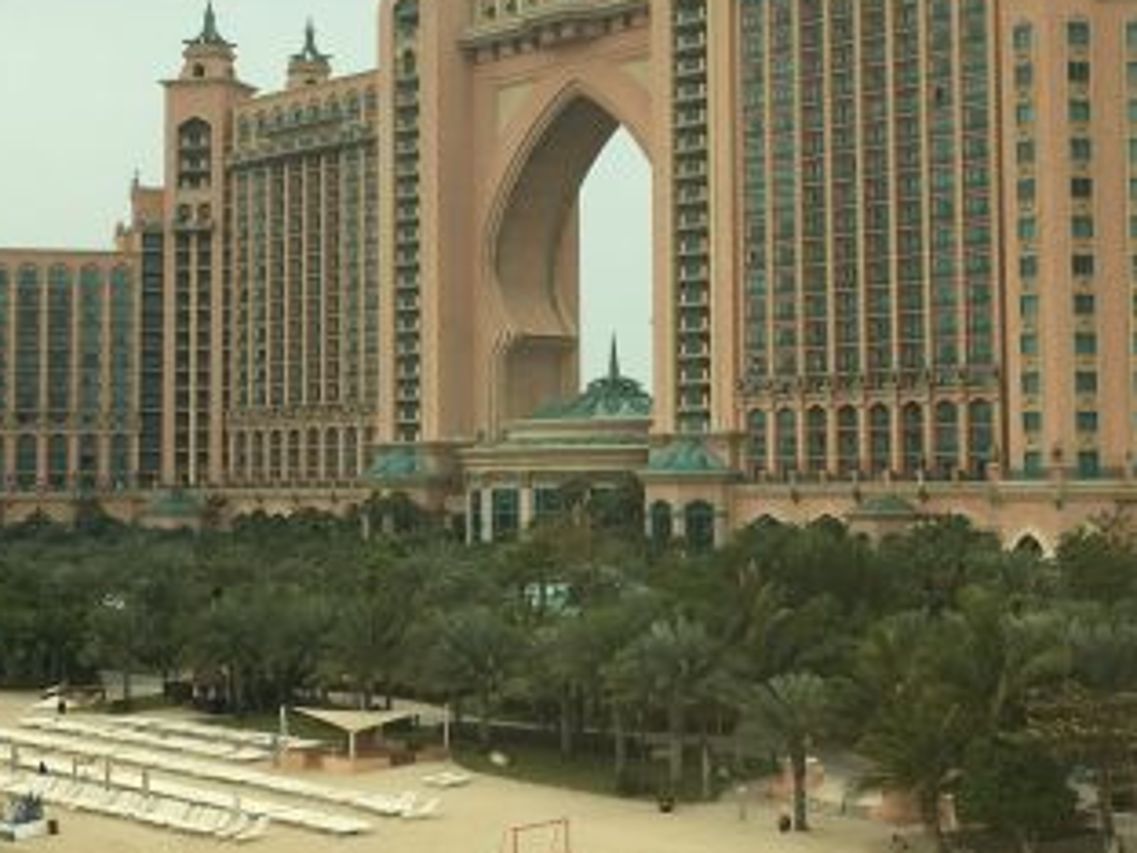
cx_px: 641
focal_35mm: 65
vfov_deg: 22.5
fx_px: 2135
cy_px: 319
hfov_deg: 29.8
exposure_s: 1/100
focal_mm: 4.15
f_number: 2.2
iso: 25
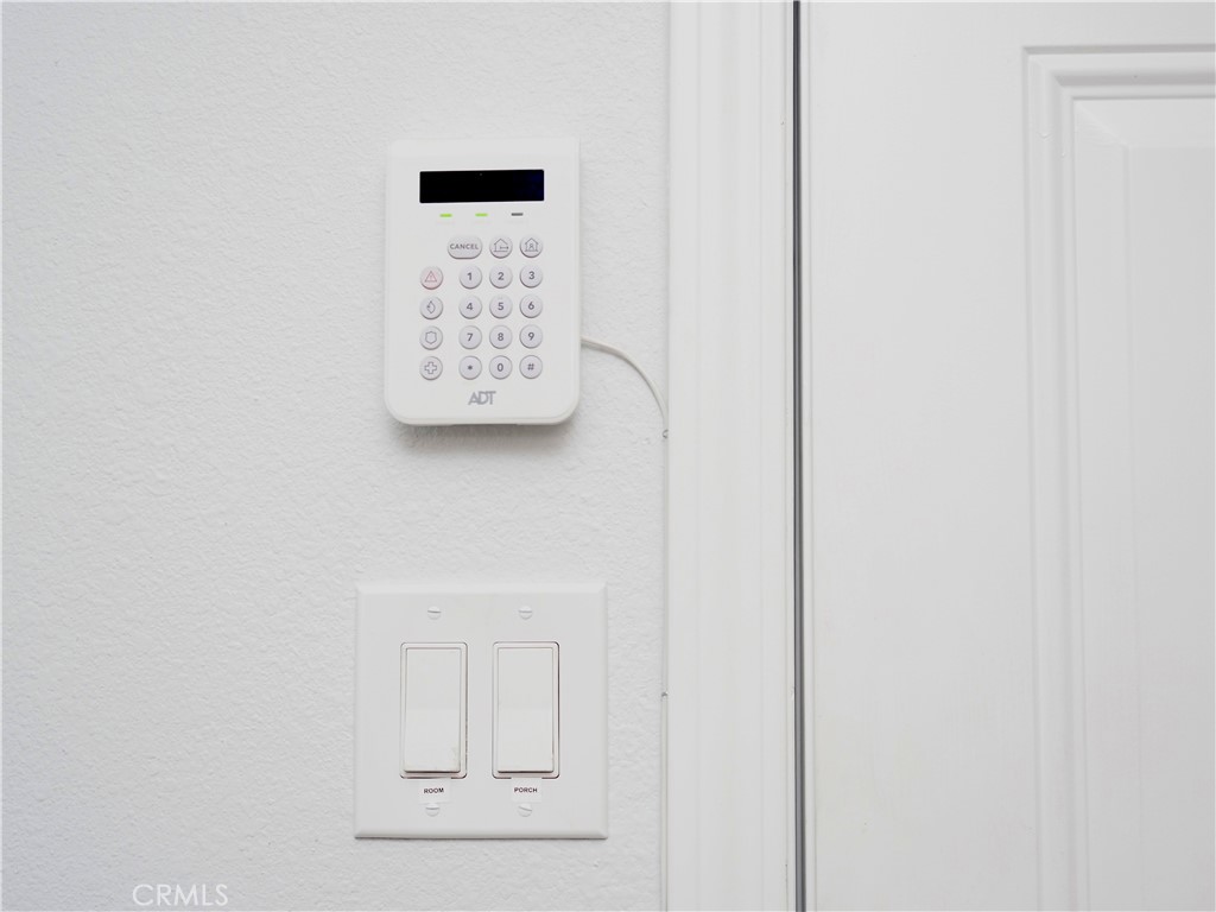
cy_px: 456
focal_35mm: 44
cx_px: 608
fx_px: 1546
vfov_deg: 32.9
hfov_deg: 42.9
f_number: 2.8
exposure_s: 1/60
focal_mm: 22
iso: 200
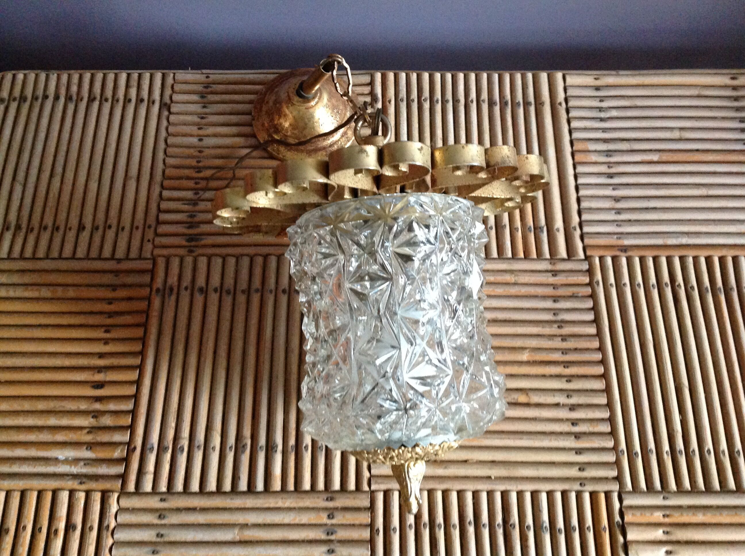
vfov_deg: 40.6
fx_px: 752
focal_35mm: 35
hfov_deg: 52.7
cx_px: 372
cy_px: 278
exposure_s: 1/15
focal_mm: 4.28
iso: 400
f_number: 2.4
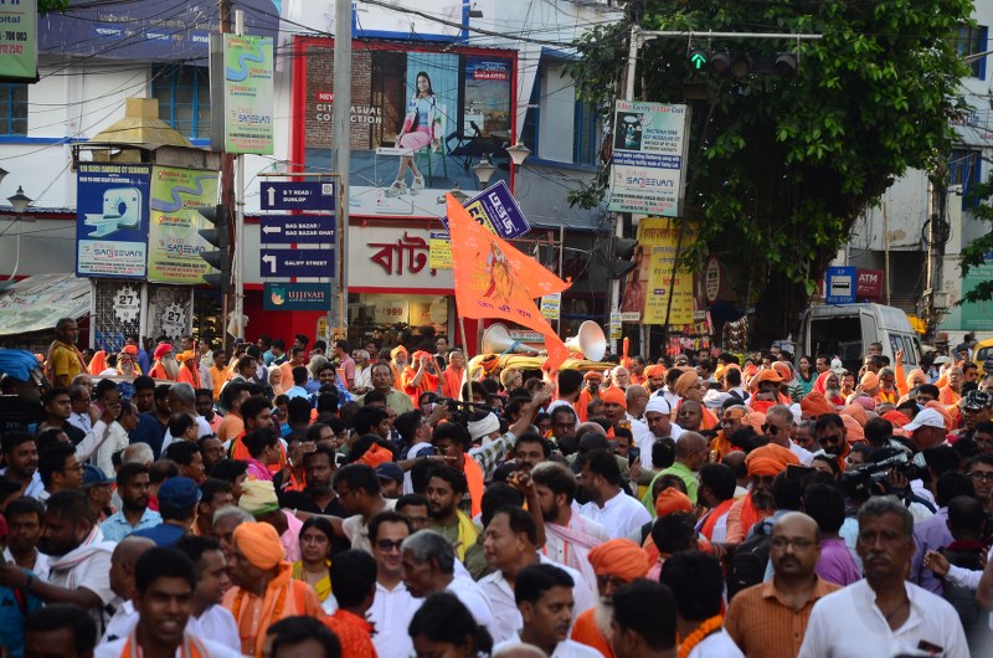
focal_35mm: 147
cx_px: 496
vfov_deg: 9.3
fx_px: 4047
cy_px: 329
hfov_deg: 14.0
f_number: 5.6
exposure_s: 1/250
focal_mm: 98
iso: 400
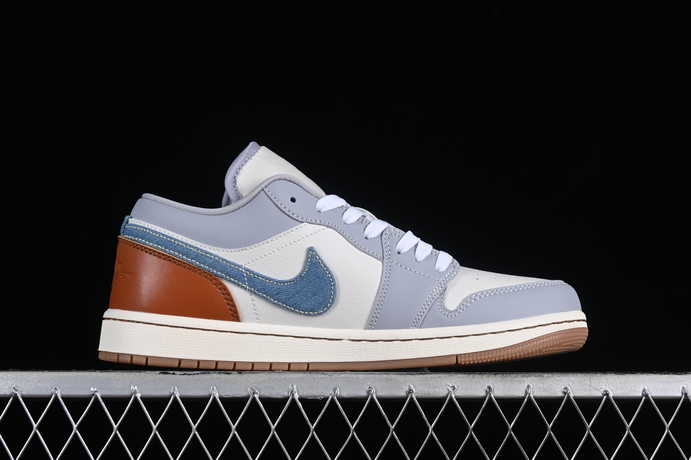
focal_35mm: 75
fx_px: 1439
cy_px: 230
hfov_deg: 27.0
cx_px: 346
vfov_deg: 18.2
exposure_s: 1/80
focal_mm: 50
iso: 160
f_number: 8
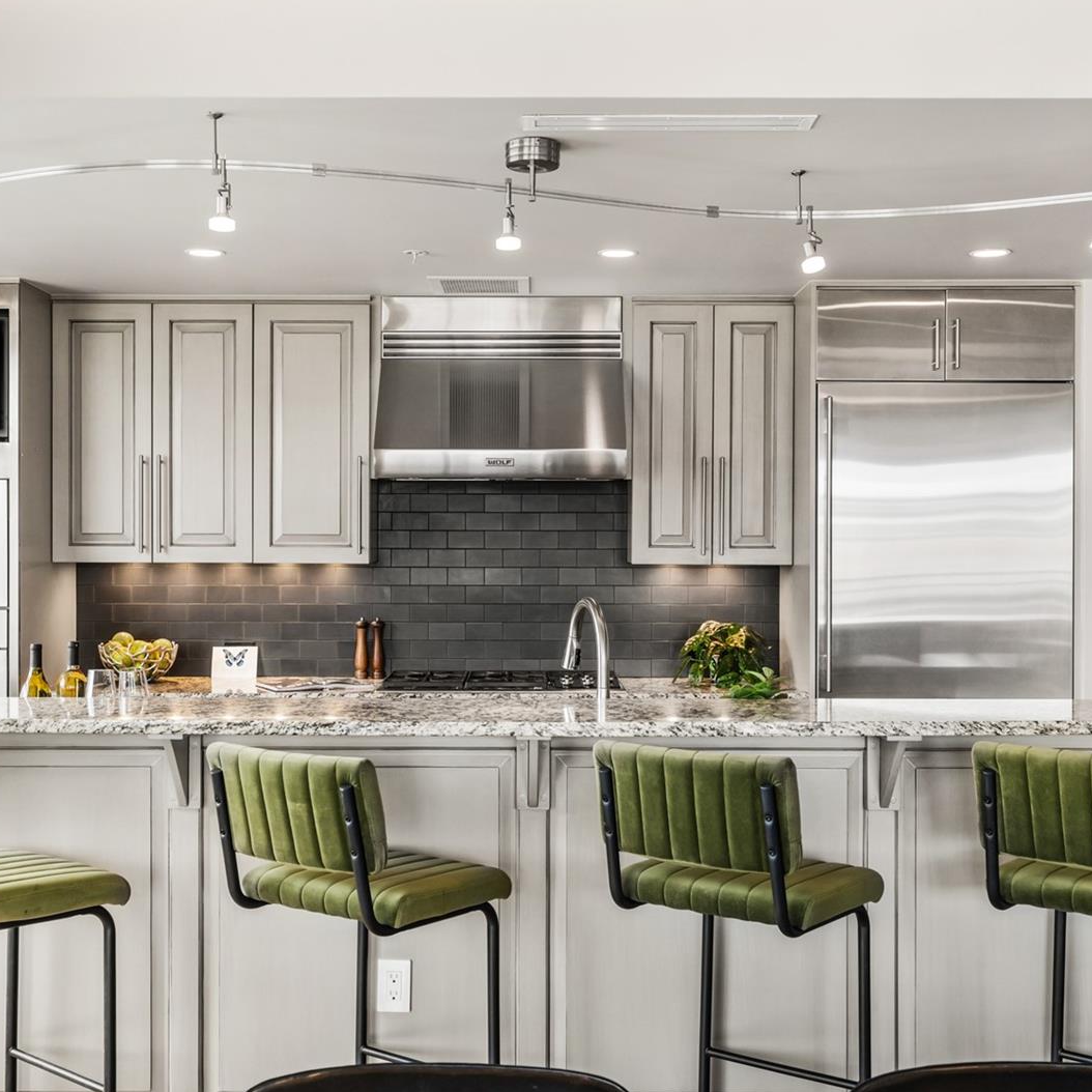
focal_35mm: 41
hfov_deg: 41.2
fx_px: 1451
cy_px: 544
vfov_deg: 41.3
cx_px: 533
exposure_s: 1/13
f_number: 8
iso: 320
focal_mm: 31.5
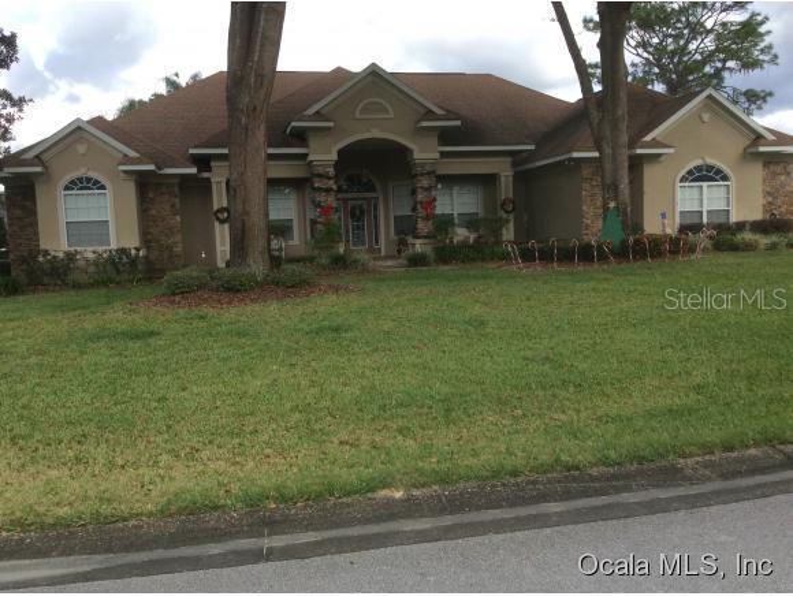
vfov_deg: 44.2
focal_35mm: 32
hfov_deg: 56.8
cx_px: 396
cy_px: 298
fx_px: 734
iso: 32
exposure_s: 1/673
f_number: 2.4
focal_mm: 3.3
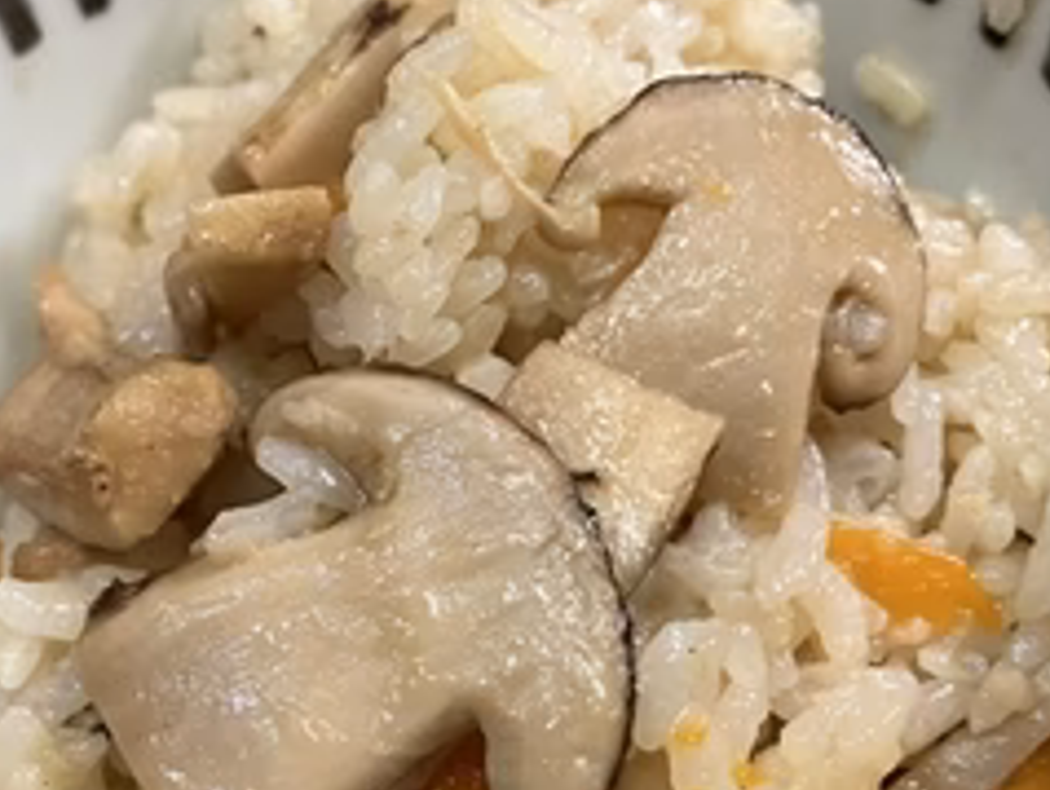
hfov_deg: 40.4
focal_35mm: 47
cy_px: 450
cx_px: 507
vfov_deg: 30.9
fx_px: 1427
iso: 320
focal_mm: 3.99
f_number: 1.8
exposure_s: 1/60
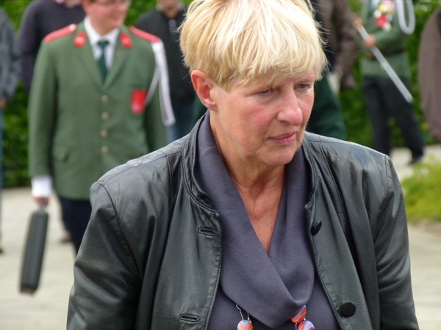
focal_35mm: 338
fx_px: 4306
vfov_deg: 4.4
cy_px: 165
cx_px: 220
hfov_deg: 5.9
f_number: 4.1
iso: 250
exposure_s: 1/400
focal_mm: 60.8
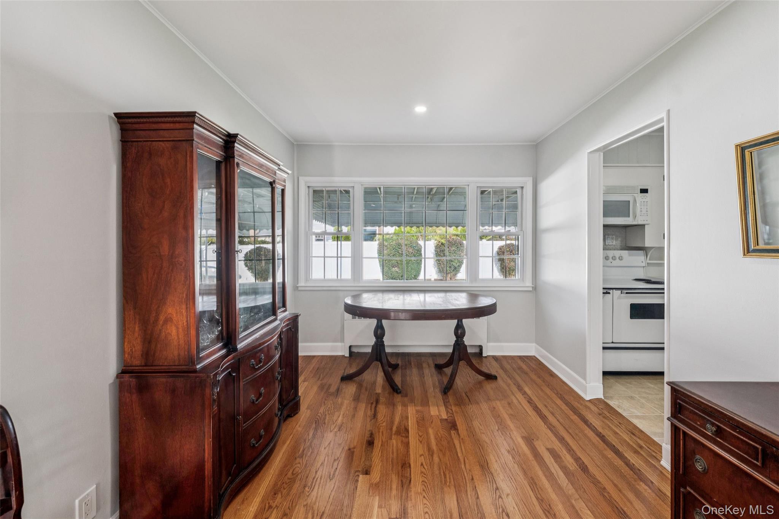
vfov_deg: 81.2
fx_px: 303
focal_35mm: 14
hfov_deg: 104.3
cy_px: 260
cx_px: 390
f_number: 8
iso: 640
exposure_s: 1/125
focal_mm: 14
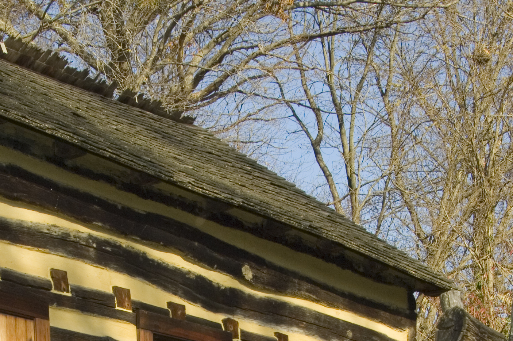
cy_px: 475
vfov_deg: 10.8
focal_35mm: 124
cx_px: 189
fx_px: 1758
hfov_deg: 16.6
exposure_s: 1/160
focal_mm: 27
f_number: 9
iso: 100
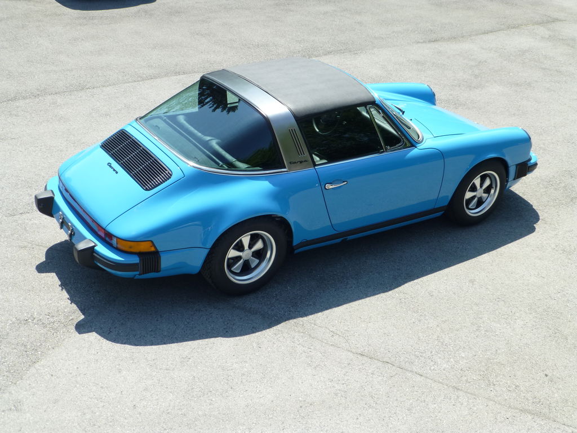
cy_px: 216
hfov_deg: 40.4
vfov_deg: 30.9
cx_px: 288
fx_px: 783
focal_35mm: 47
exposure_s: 1/400
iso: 100
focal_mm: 8.5
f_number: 4.2
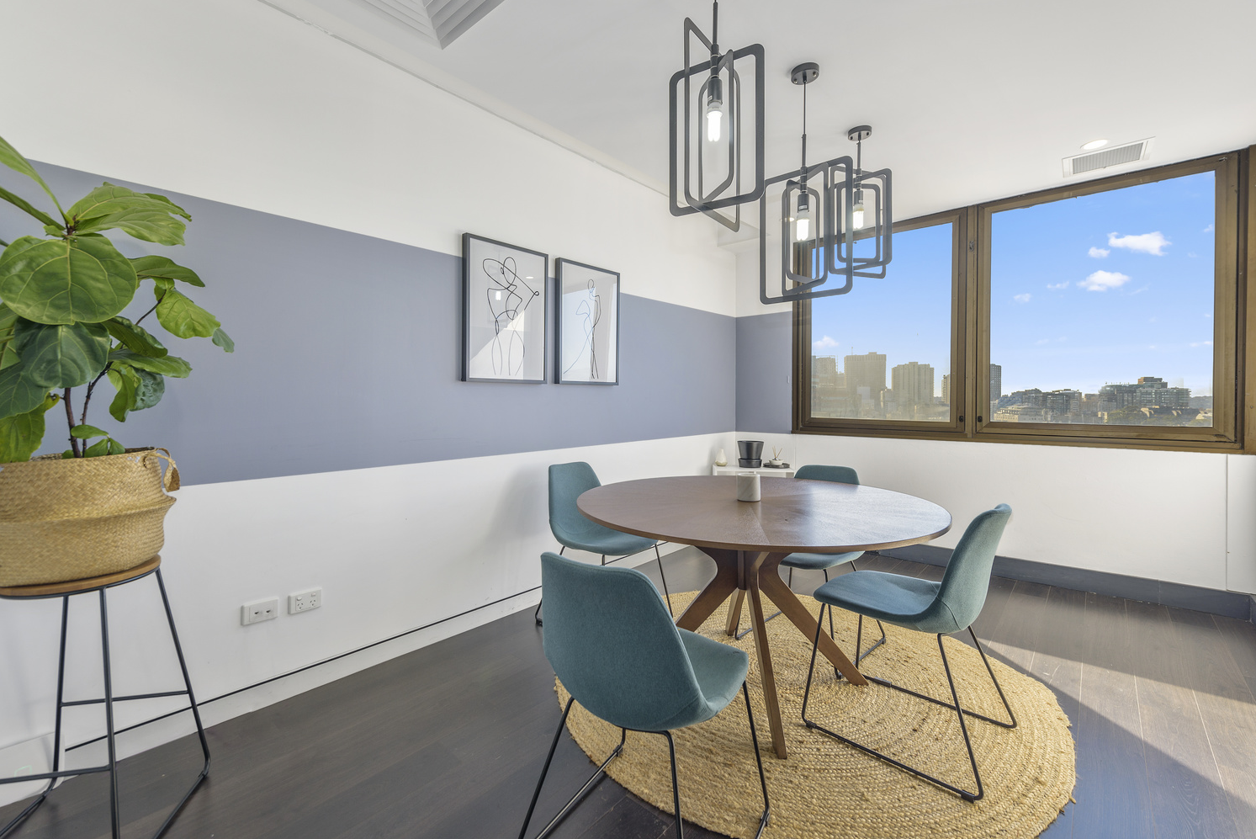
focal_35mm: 15
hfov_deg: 100.3
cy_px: 407
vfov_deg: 77.4
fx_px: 524
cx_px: 591
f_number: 6.3
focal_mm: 14
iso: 100
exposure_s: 1/25
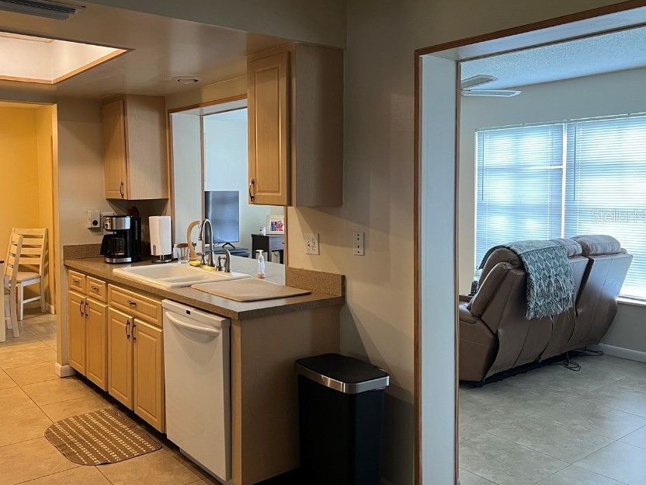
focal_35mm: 32
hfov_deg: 56.5
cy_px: 215
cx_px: 267
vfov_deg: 44.1
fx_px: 597
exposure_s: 1/60
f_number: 1.5
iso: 250
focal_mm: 5.7
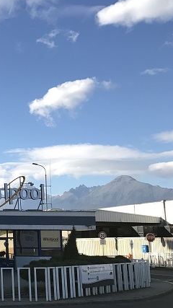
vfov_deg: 34.2
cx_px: -124
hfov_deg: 16.8
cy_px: 192
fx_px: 498
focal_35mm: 61
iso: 20
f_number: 1.8
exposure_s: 1/1114
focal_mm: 3.99
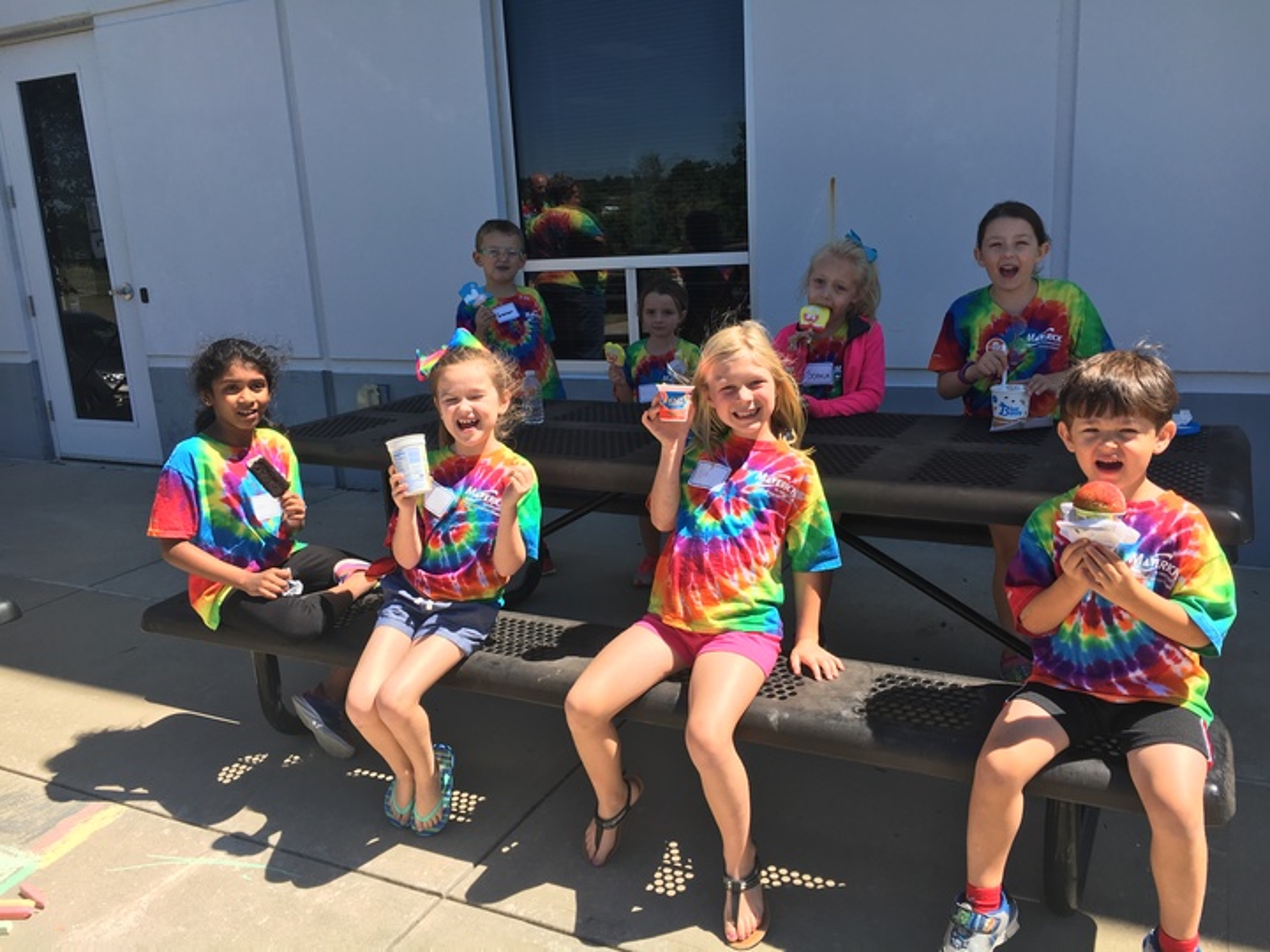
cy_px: 476
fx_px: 1064
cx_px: 635
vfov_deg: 48.2
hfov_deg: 61.7
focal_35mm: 29
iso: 25
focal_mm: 4.15
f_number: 2.2
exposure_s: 1/864
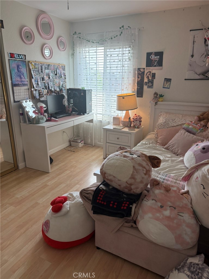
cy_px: 140
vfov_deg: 71.6
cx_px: 104
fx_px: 193
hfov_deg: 56.8
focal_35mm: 24
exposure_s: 1/222
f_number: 1.78
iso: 125
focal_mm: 6.76
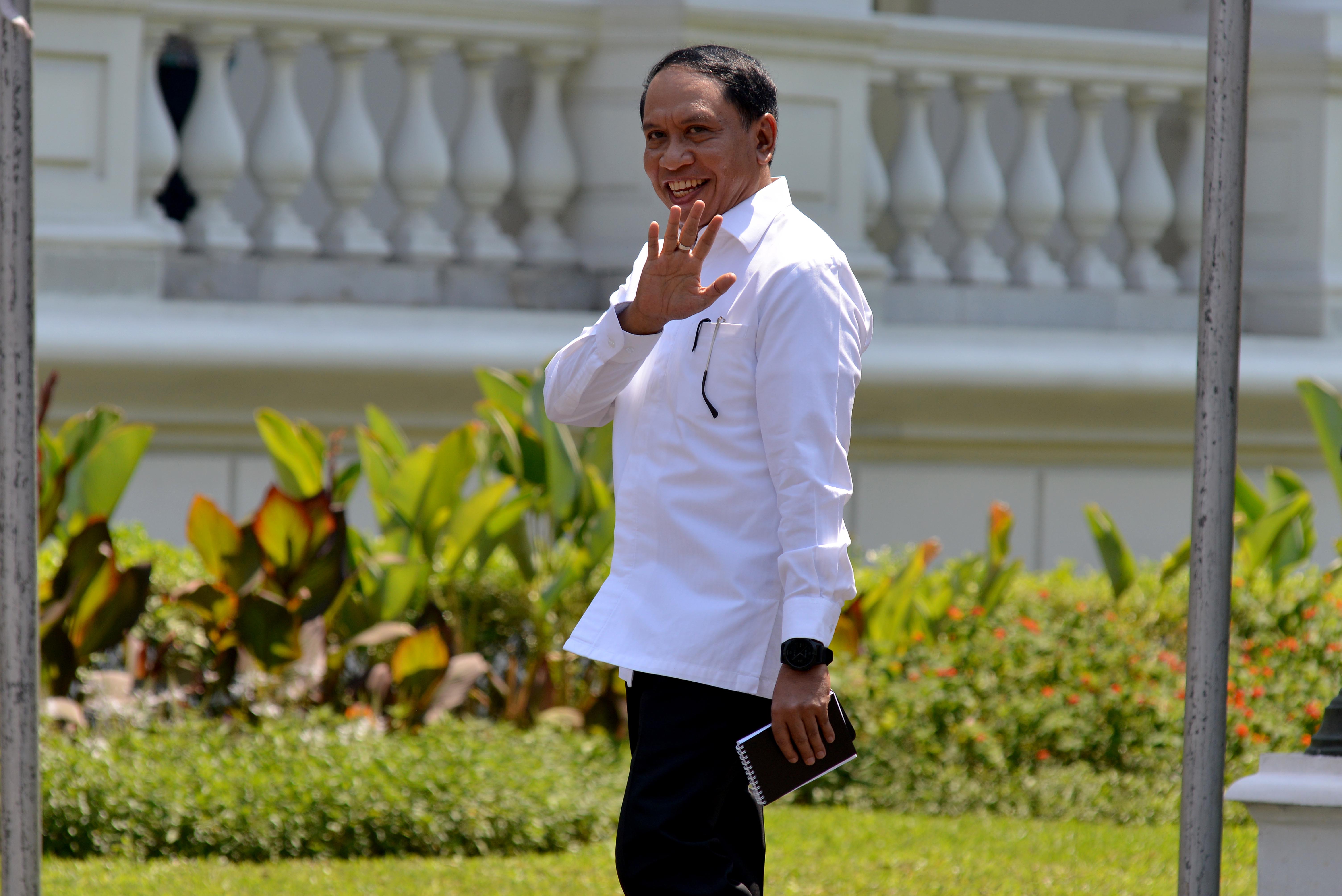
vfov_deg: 6.9
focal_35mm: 200
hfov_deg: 10.3
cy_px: 448
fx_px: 7458
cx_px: 671
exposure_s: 1/1250
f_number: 6.3
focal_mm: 200
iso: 400
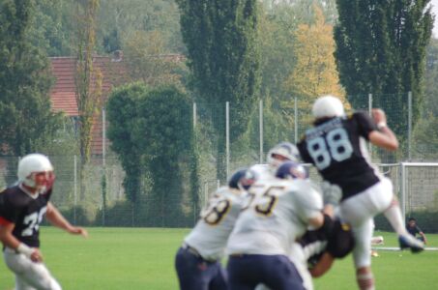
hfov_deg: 8.1
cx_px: 219
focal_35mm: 255
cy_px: 145
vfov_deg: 5.4
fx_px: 3096
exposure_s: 1/640
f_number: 4.8
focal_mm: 170
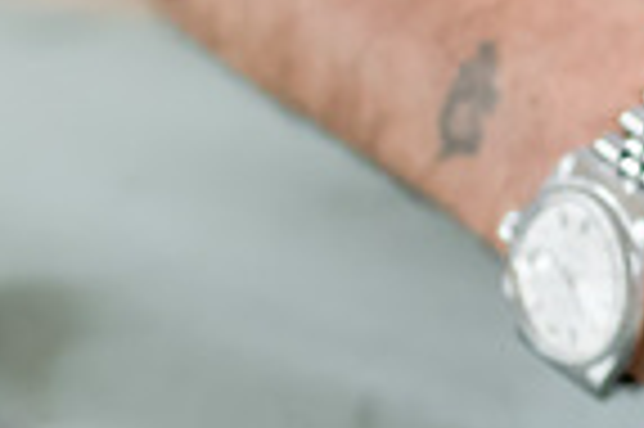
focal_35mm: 196
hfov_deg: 10.0
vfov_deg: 7.0
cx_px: 1144
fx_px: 3502
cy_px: 151
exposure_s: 1/200
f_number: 2
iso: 3200
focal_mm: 35
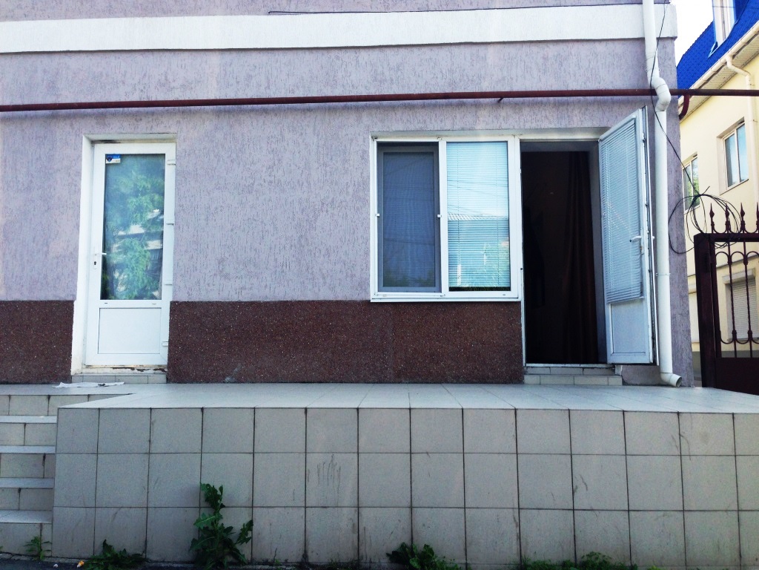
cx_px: 380
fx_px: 724
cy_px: 285
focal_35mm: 33
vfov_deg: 42.9
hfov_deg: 55.4
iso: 50
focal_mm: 4.12
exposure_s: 1/437
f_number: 2.4
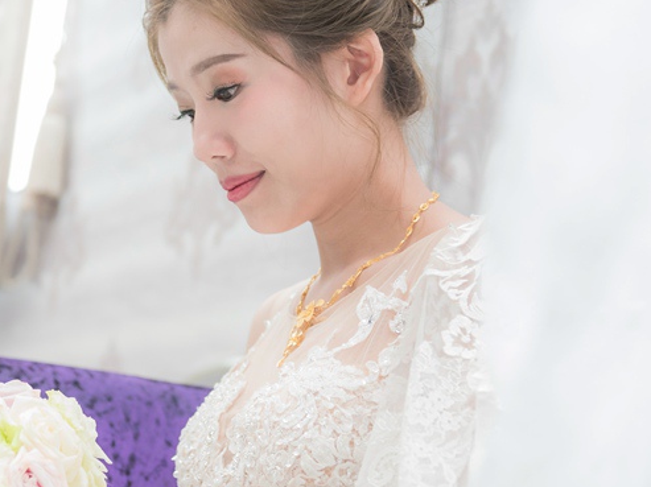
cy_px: 296
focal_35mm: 96
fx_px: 1804
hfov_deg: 20.4
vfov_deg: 15.4
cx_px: 231
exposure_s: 1/200
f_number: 3.2
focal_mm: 48
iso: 1600
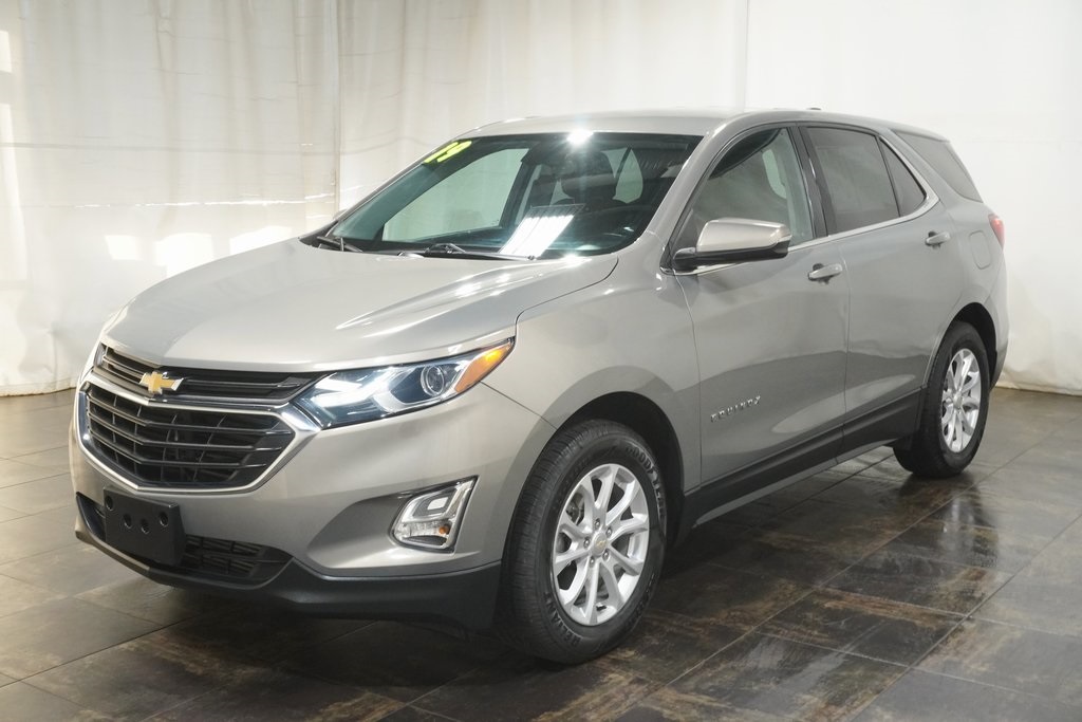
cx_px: 541
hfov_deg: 46.4
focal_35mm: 42
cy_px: 361
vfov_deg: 31.9
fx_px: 1262
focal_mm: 28
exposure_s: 1/25
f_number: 11
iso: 2000
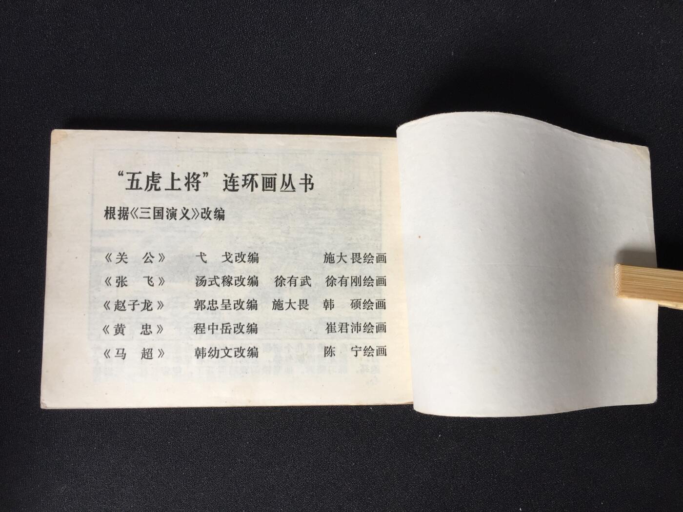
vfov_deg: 48.2
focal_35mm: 29
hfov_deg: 61.7
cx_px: 342
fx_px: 572
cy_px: 256
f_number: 2.2
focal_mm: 4.15
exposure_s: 1/100
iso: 40
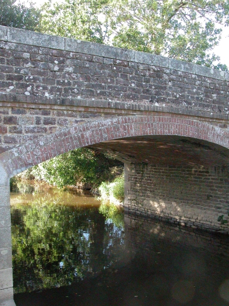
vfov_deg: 51.4
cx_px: 114
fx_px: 318
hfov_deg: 39.7
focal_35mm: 36
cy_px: 153
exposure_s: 1/249
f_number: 5.7
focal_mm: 9.2
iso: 800
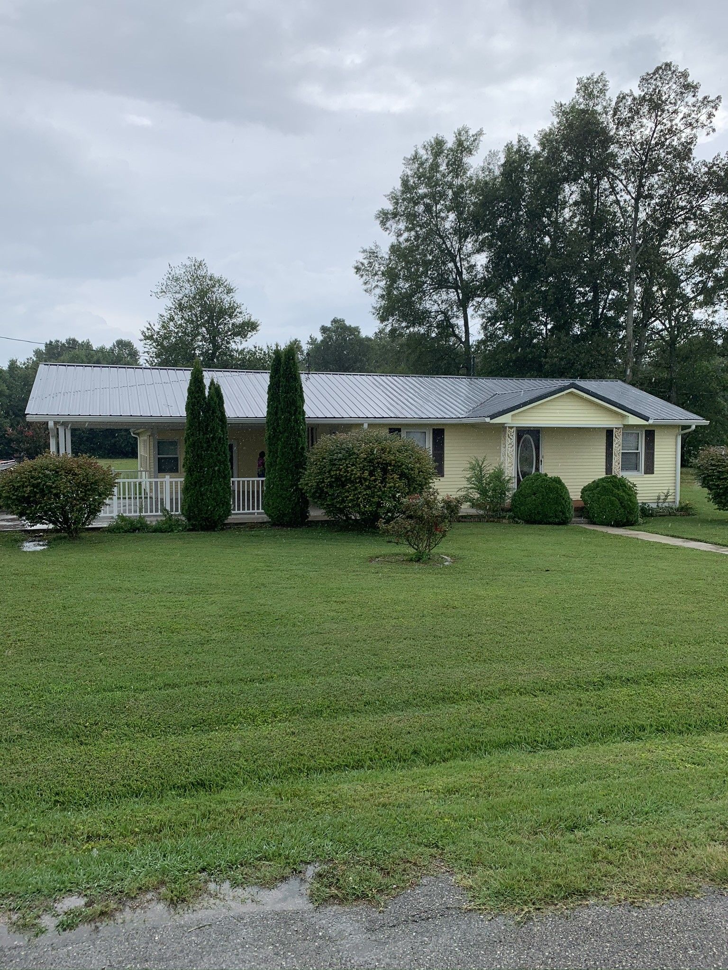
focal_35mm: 26
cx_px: 364
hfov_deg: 53.1
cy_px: 485
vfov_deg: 67.3
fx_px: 729
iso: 25
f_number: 1.8
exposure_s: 1/1136
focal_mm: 4.25
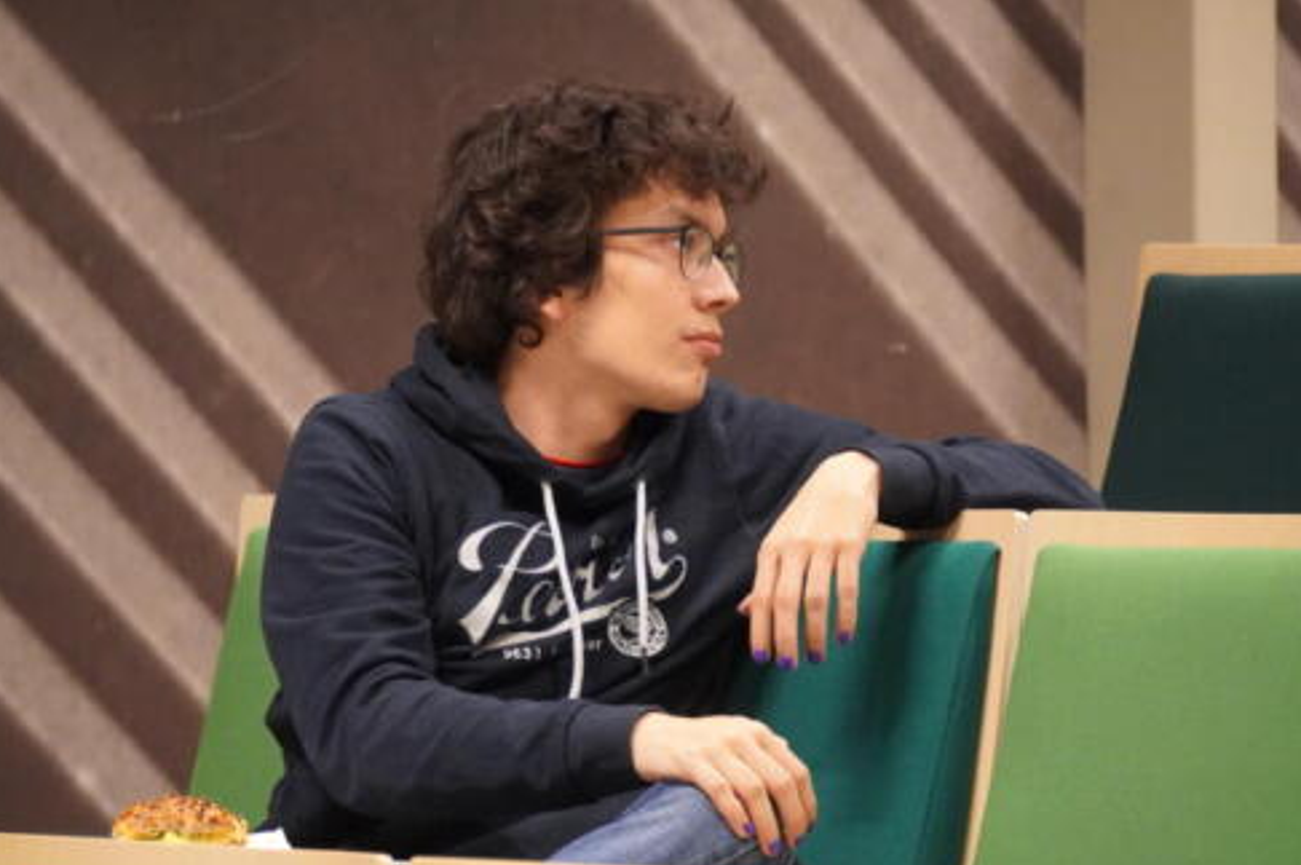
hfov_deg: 6.5
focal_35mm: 315
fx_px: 11372
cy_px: 443
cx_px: 653
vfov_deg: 4.4
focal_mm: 204
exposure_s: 1/60
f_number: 6.3
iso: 6400
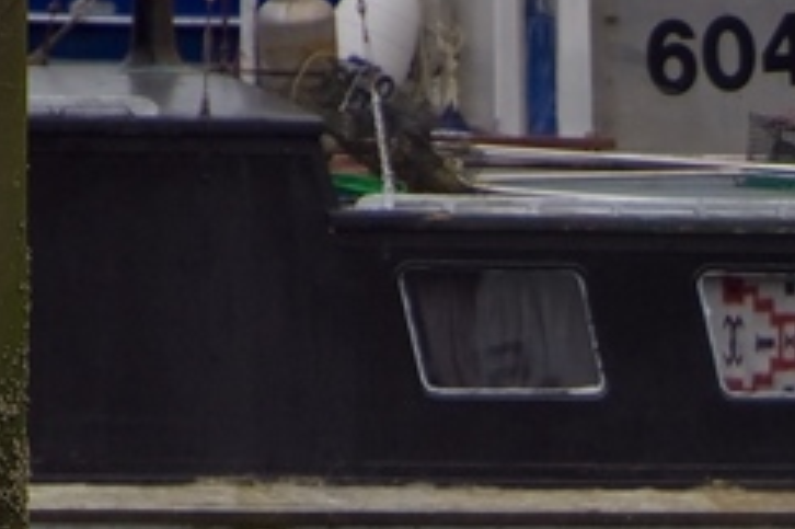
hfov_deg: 1.3
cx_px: 1061
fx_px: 35065
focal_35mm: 1589
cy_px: 973
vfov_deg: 0.9
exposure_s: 1/640
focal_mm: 300
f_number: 5.6
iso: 280
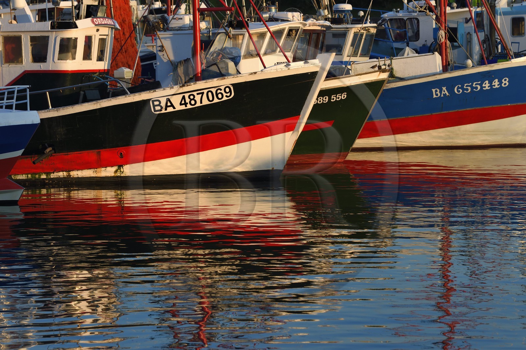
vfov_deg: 7.4
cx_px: 263
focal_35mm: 185
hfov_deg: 11.1
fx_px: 2701
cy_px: 175
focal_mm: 185
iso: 200
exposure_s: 1/250
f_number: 8
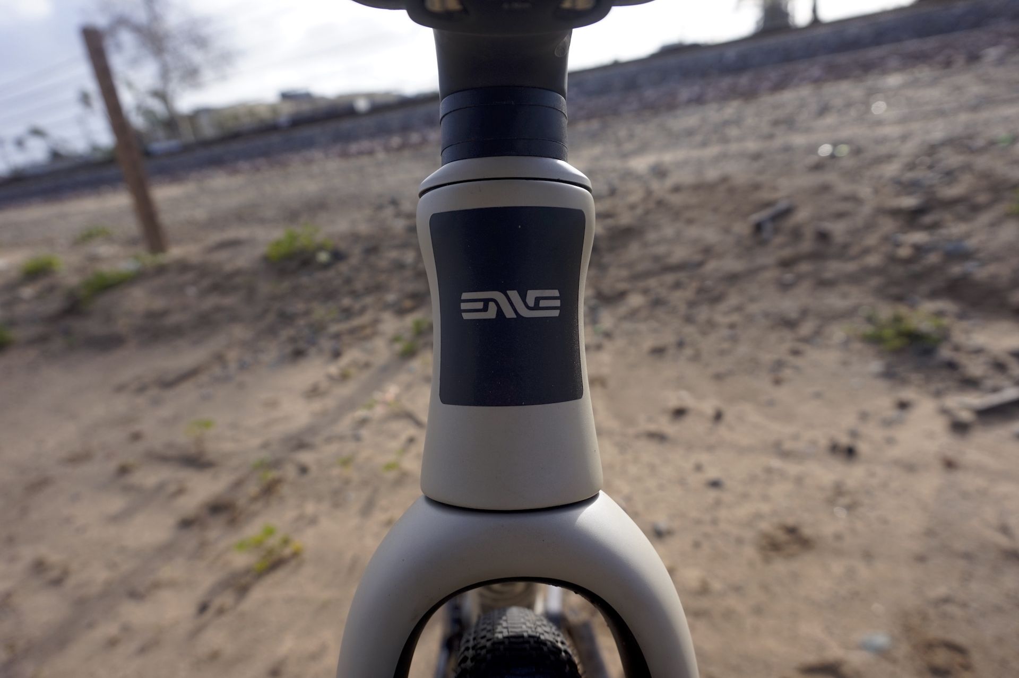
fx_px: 679
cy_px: 339
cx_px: 510
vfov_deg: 53.1
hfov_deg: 73.8
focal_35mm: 24
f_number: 5
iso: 100
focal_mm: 16
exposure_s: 1/400
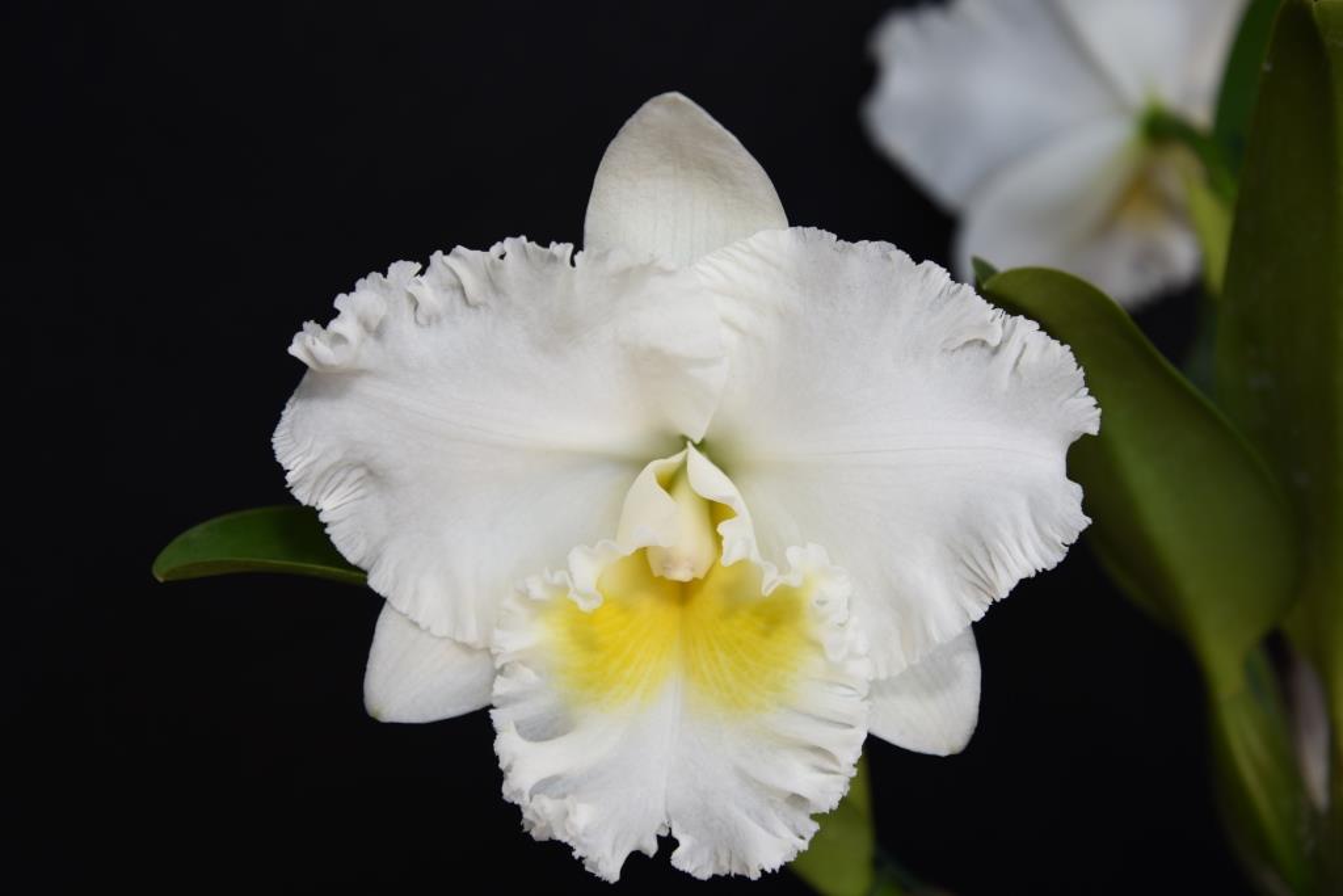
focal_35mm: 62
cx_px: 672
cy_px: 448
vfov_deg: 21.9
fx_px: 2313
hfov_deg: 32.4
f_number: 5
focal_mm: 62
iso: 200
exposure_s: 1/100
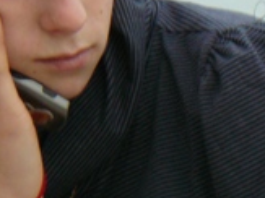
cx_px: 115
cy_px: 83
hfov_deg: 2.1
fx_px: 7214
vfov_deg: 1.6
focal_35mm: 943
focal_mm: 40.1
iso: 160
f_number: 3.3
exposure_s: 1/125
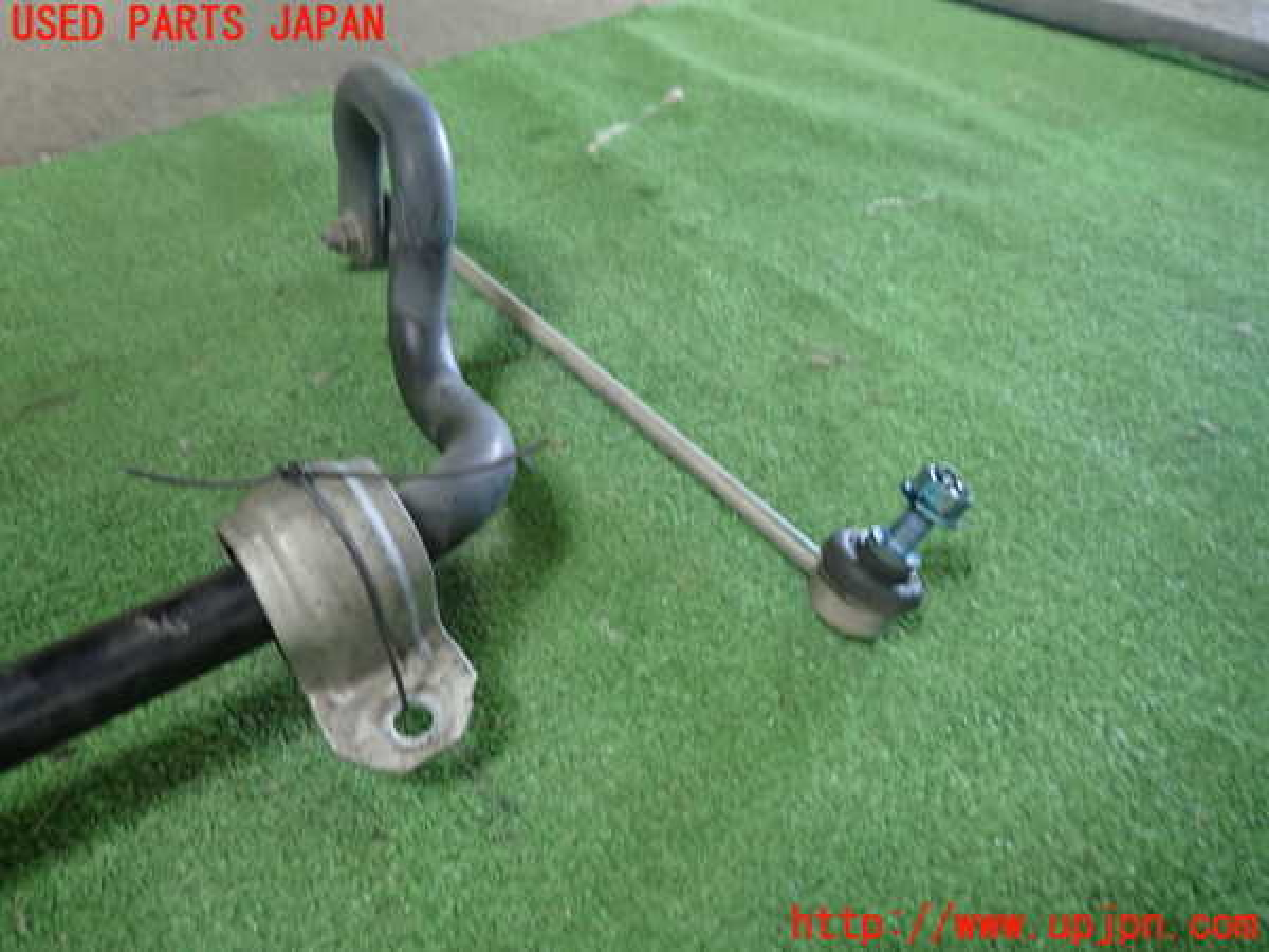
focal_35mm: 25
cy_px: 476
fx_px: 916
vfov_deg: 54.9
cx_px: 634
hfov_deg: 69.4
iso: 200
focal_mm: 4.5
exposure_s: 1/30
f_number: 2
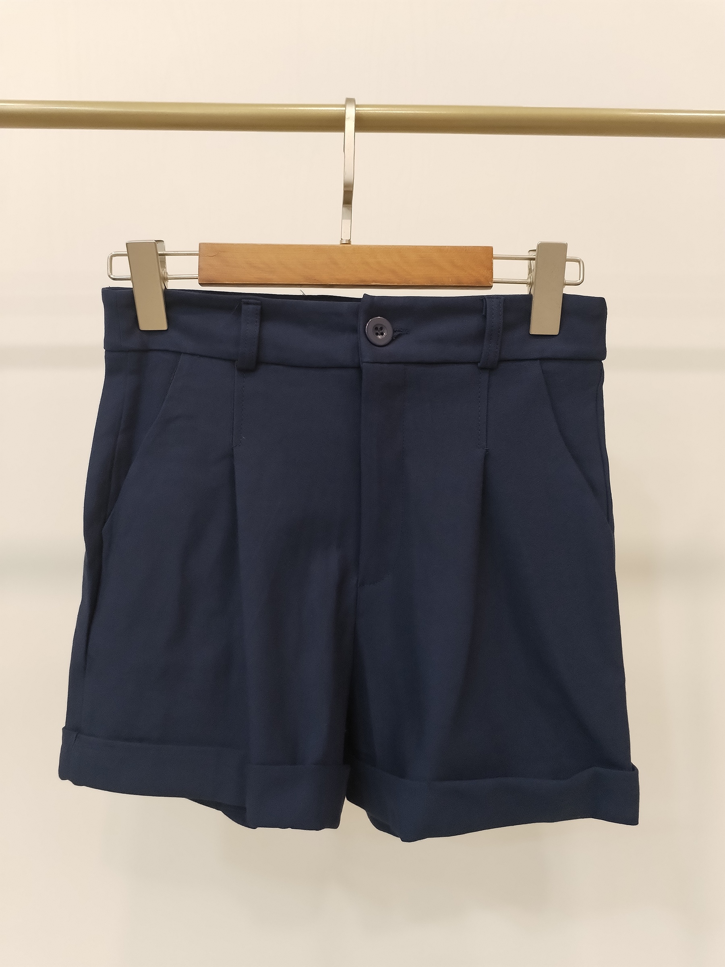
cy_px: 484
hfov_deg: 48.2
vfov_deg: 61.7
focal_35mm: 29
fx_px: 810
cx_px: 362
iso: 448
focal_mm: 4.75
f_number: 1.8
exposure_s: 1/50
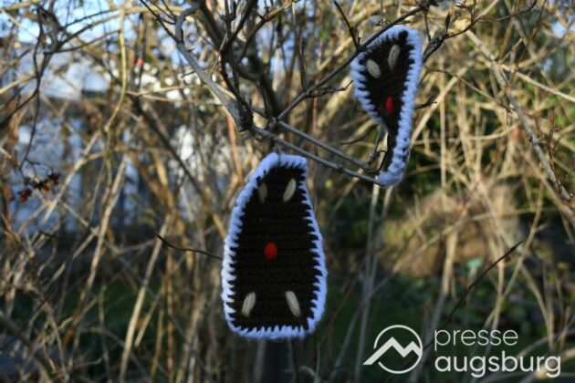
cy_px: 192
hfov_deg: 41.1
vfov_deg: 28.1
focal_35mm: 48
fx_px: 767
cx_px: 288
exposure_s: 1/250
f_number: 9
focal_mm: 32
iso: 500
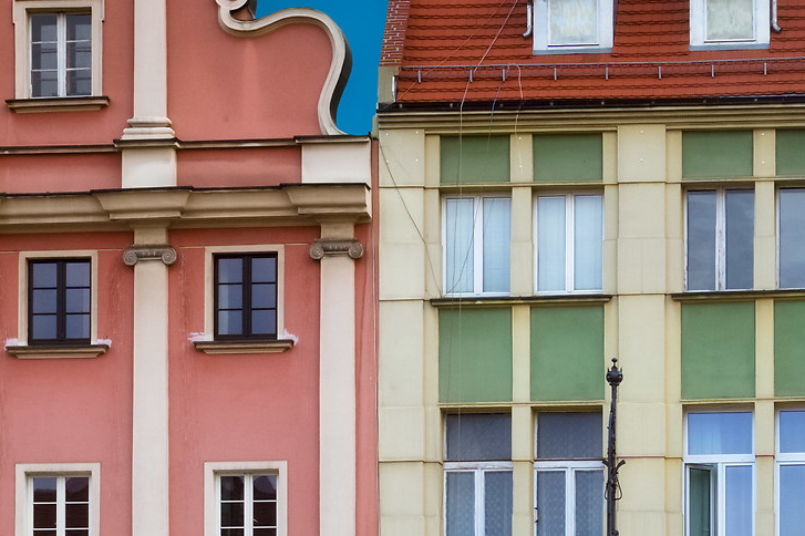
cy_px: 770
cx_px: 633
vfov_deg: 6.2
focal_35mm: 218
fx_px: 4872
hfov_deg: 9.4
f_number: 22
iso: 100
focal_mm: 44
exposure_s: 4
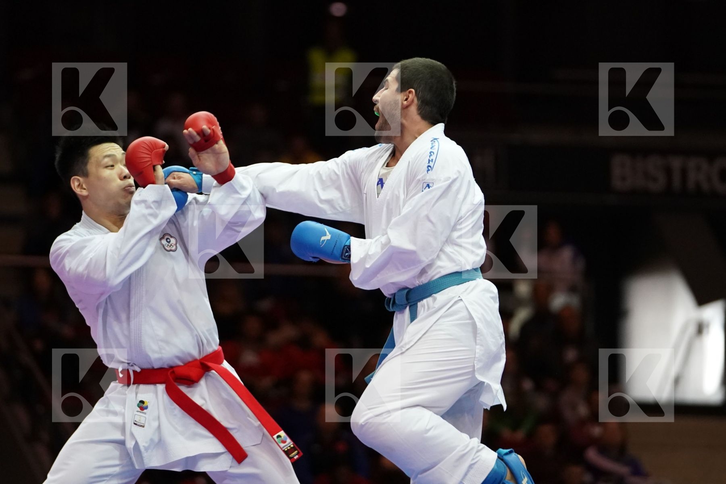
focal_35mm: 214
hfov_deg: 9.6
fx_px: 4315
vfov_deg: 6.4
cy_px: 242
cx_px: 363
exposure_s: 1/1000
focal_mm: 143
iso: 4000
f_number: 2.8
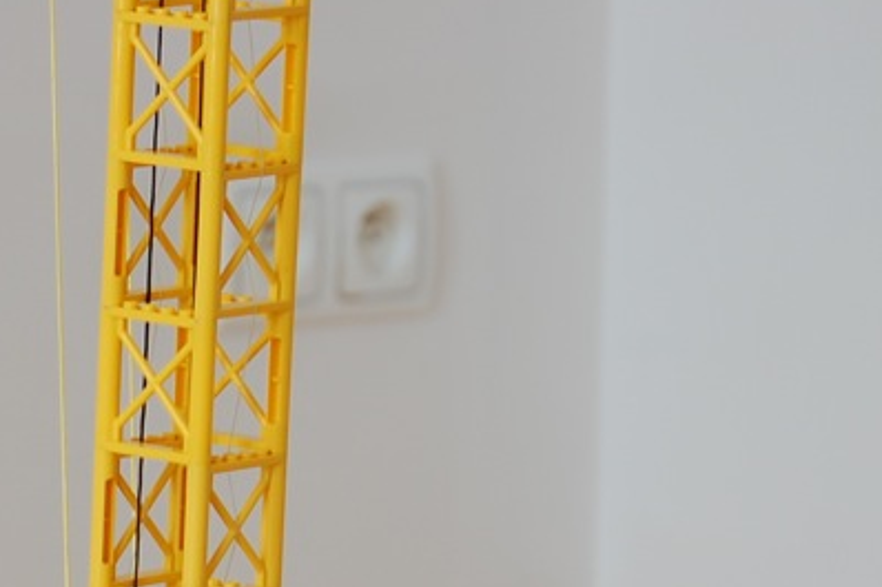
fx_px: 7763
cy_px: 857
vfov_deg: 4.3
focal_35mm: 317
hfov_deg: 6.5
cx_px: -123
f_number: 5
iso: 200
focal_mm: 70
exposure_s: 1/15
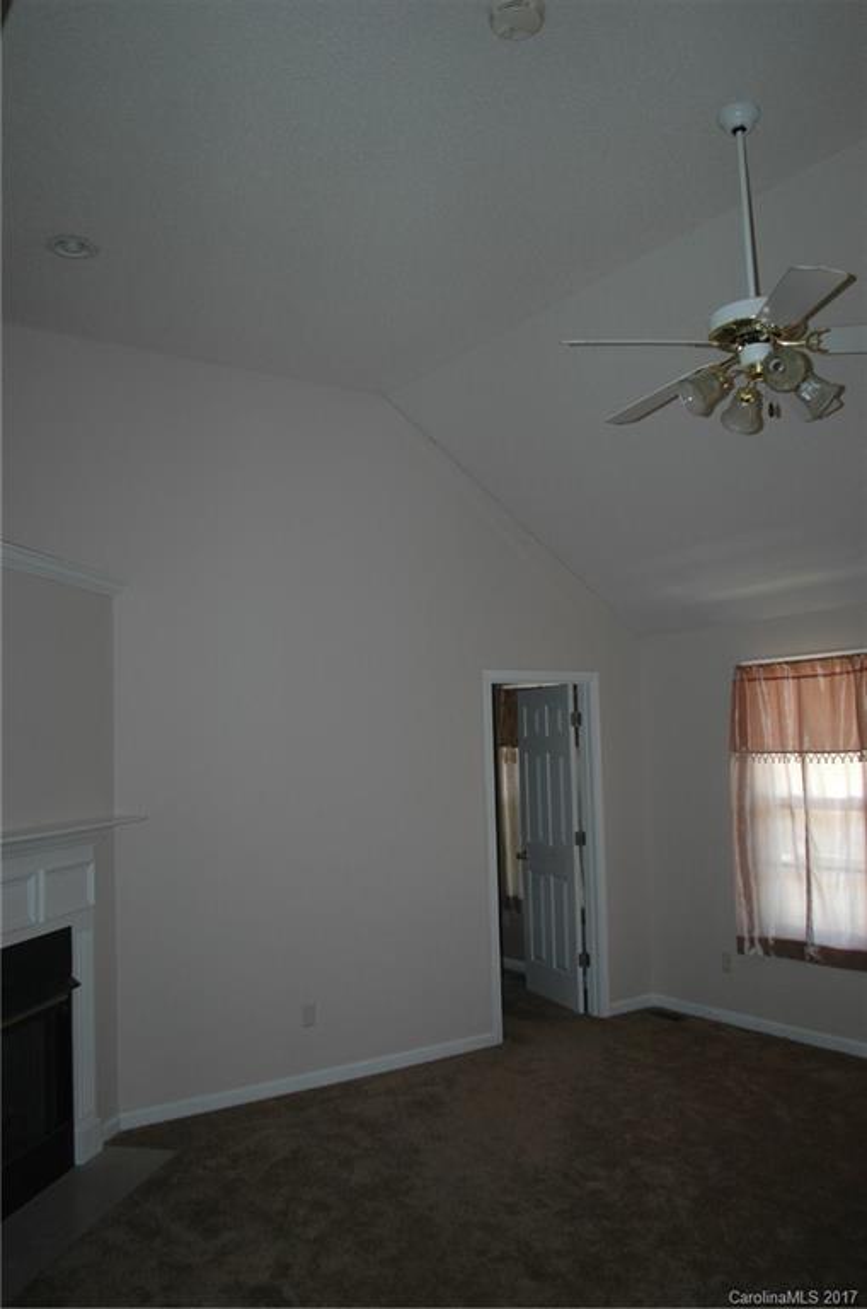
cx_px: 434
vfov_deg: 67.5
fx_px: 979
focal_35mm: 27
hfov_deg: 47.8
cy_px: 654
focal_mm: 18
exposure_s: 1/60
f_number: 2.8
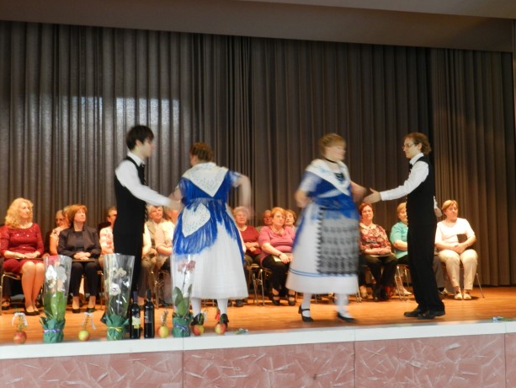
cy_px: 191
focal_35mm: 48
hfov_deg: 39.6
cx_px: 269
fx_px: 716
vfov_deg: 30.3
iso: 400
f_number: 4.2
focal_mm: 8.1
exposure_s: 1/20
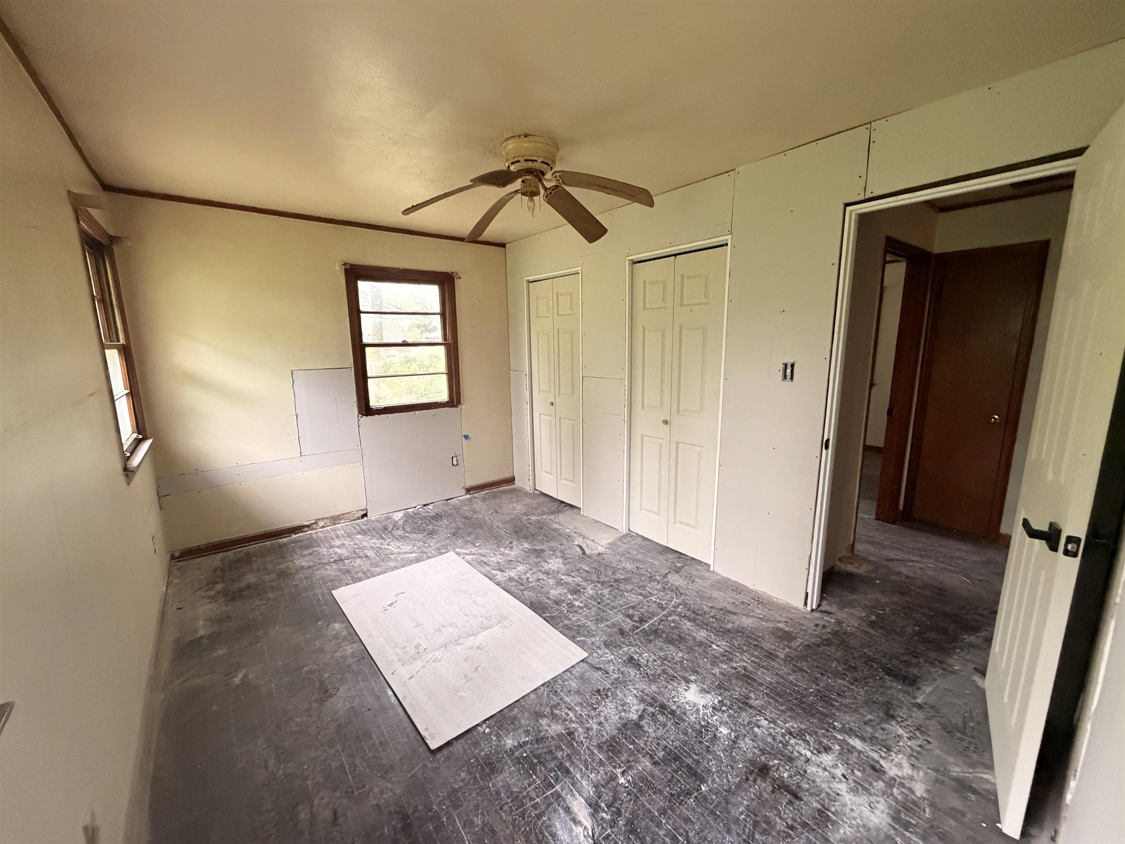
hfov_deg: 102.1
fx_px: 455
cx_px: 562
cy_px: 422
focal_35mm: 14
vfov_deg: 85.7
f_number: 2.2
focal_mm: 2.22
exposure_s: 1/60
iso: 640
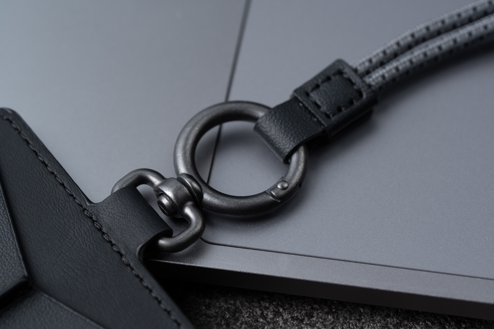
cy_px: 164
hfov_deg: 10.3
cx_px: 247
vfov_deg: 6.9
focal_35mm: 200
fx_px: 2744
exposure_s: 1/200
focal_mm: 200
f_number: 6.3
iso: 64
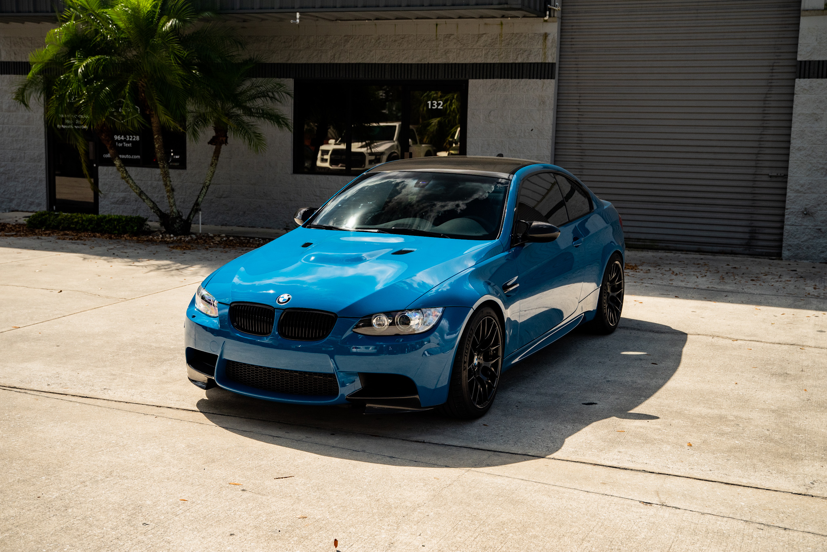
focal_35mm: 46
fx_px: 1057
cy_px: 276
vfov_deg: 29.3
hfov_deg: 42.7
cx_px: 414
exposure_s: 1/2500
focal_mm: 46
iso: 320
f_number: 4
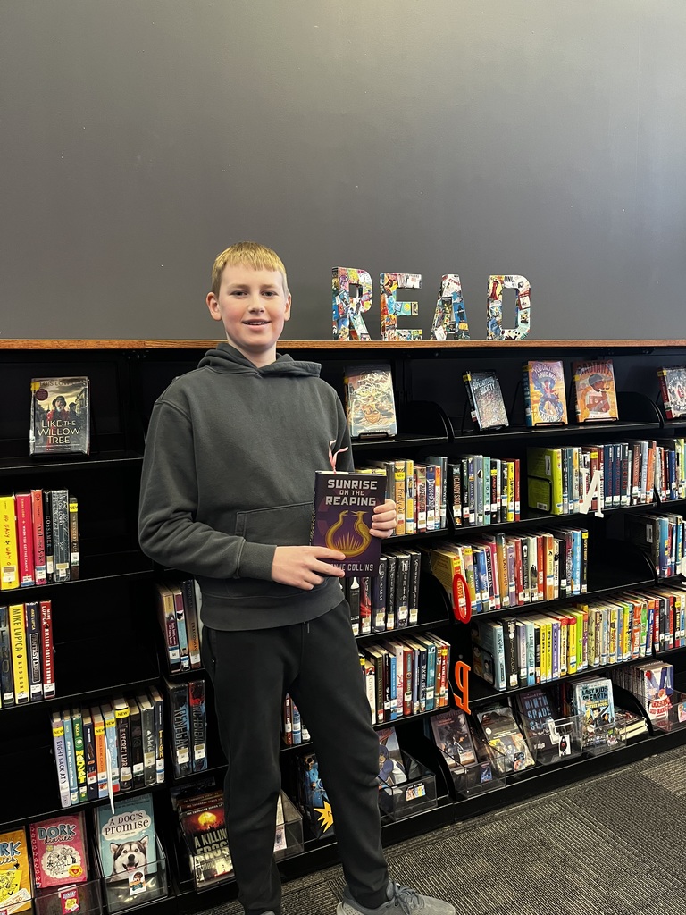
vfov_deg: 67.3
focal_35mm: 26
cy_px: 458
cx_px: 343
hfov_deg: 53.1
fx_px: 687
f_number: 1.6
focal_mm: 5.1
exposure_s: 1/60
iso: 160
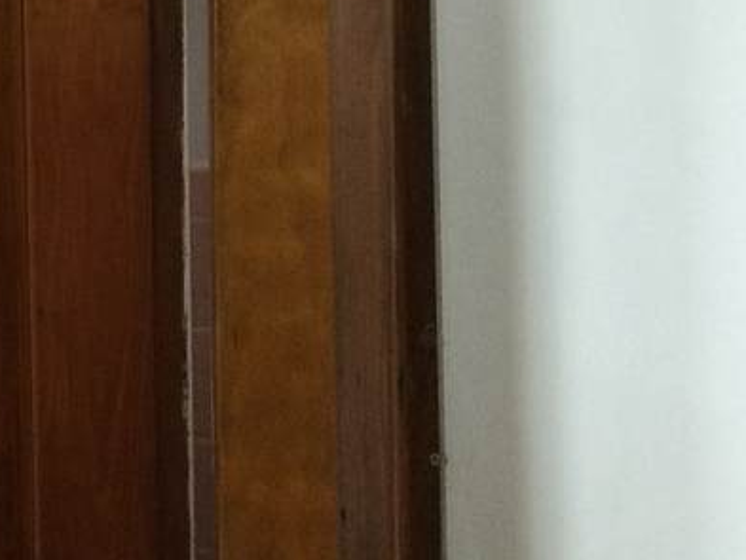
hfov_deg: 17.1
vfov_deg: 14.5
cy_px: 61
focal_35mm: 101
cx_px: -454
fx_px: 2177
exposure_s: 1/30
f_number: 2.4
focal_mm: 3.3
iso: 100
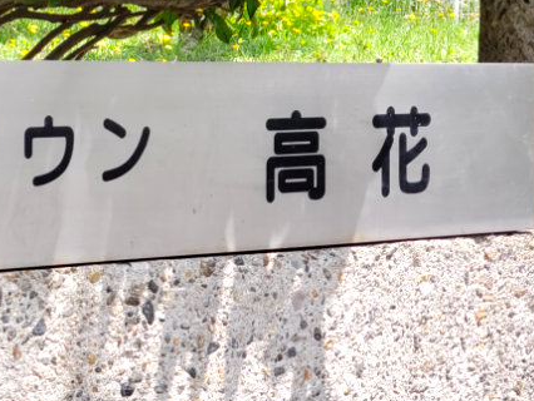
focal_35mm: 122
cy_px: 103
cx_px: -71
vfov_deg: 12.1
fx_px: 1883
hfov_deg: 15.7
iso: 32
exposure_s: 1/210
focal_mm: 6
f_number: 2.4
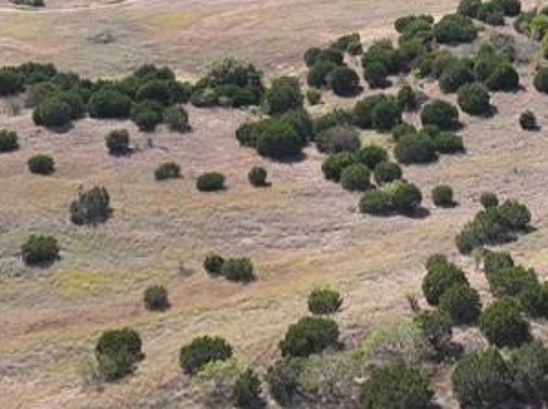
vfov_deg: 17.1
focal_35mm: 82
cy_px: -87
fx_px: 1296
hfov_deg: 23.5
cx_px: 440
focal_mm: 12.29
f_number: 2.8
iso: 320
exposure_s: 1/2500
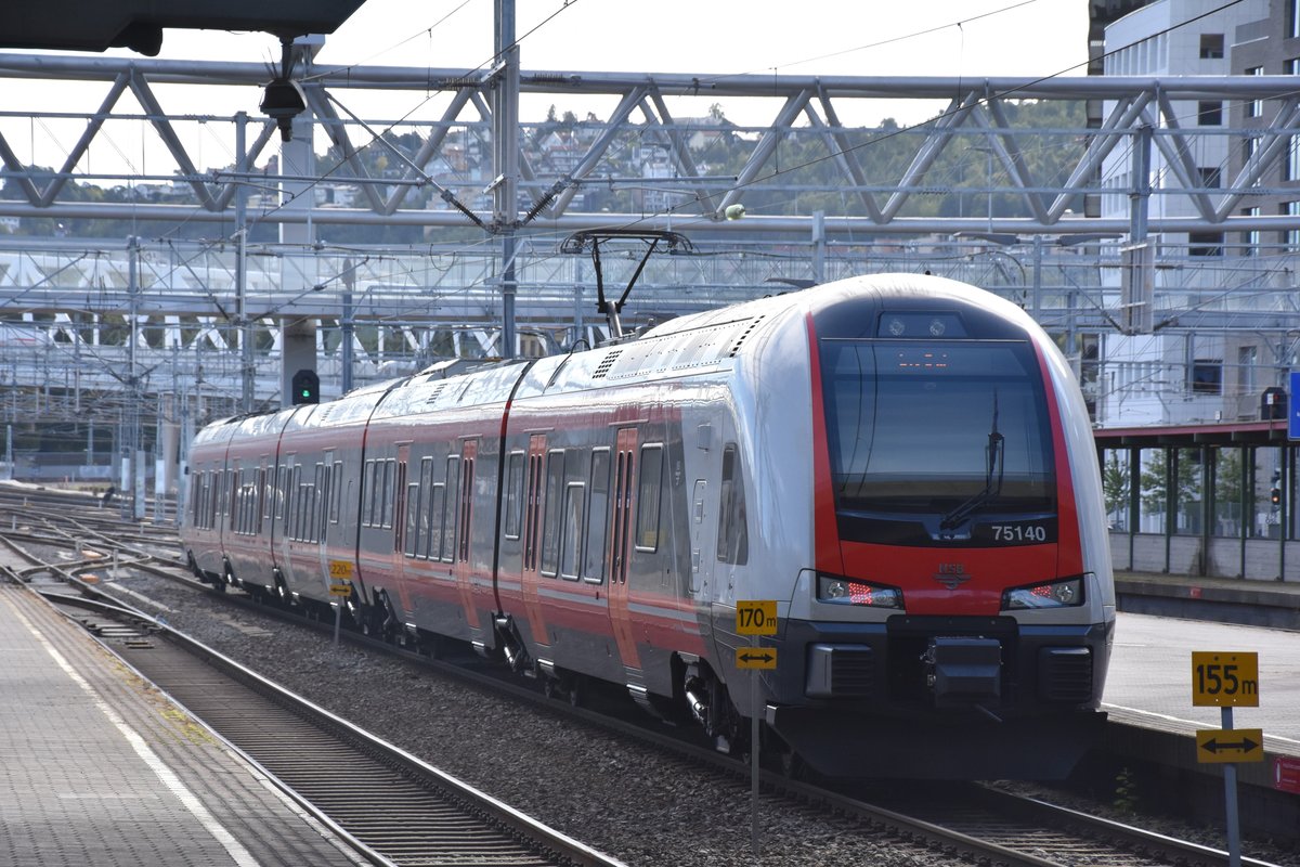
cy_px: 434
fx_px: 5687
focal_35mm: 158
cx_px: 650
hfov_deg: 13.0
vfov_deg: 8.7
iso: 800
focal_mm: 105
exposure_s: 1/800
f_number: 7.1
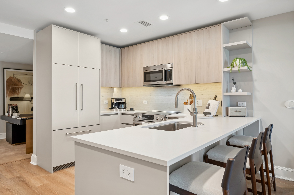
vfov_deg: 57.2
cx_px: 147
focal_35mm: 22
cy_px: 98
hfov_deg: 78.6
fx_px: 180
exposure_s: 1/4
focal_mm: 22
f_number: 9.5
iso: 200
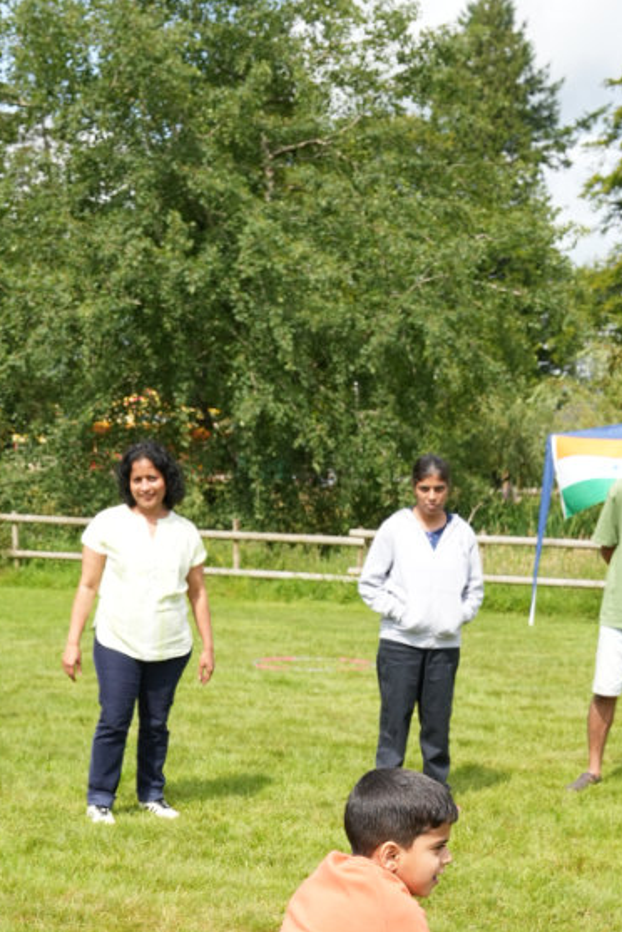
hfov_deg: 20.6
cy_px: 1025
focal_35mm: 66
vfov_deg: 27.8
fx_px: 1708
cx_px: 388
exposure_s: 1/800
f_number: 5
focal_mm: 24
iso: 250
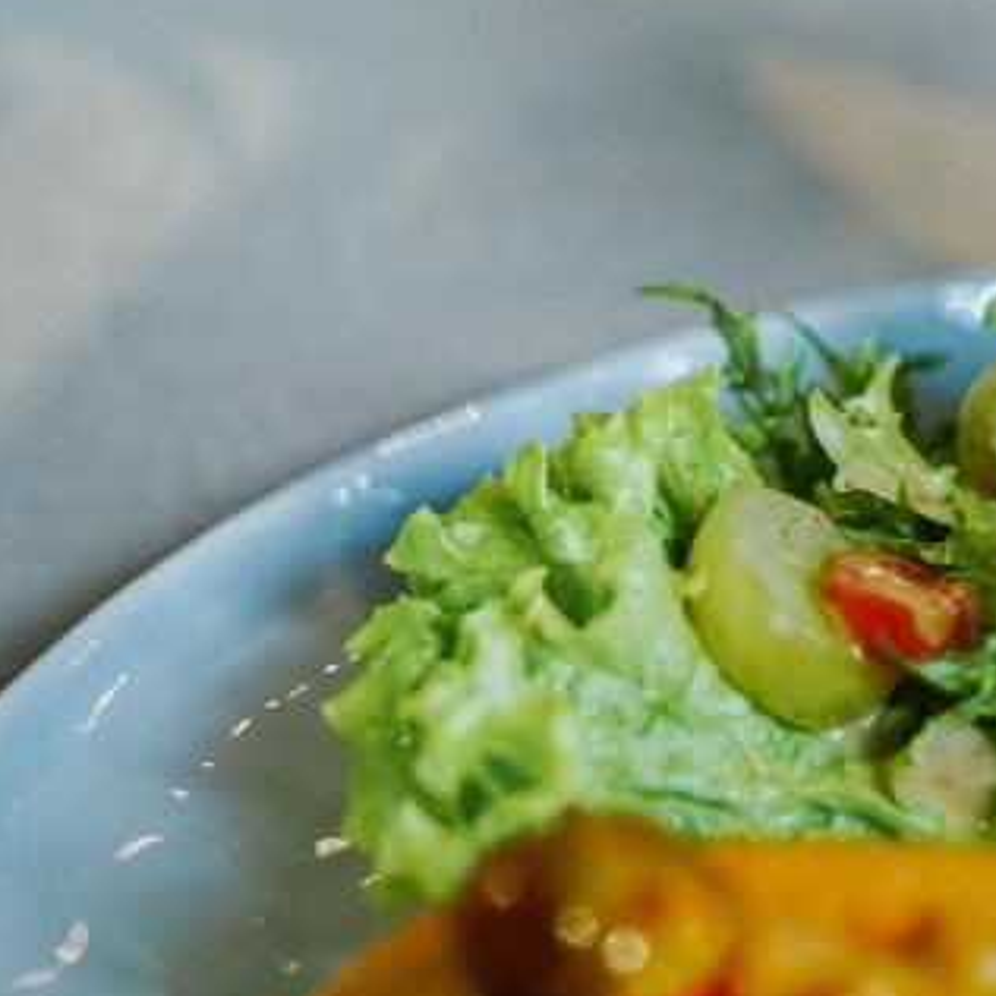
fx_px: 3418
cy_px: 347
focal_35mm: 105
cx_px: 1327
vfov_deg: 16.5
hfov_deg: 15.7
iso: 400
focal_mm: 46
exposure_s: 1/50
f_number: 3.2
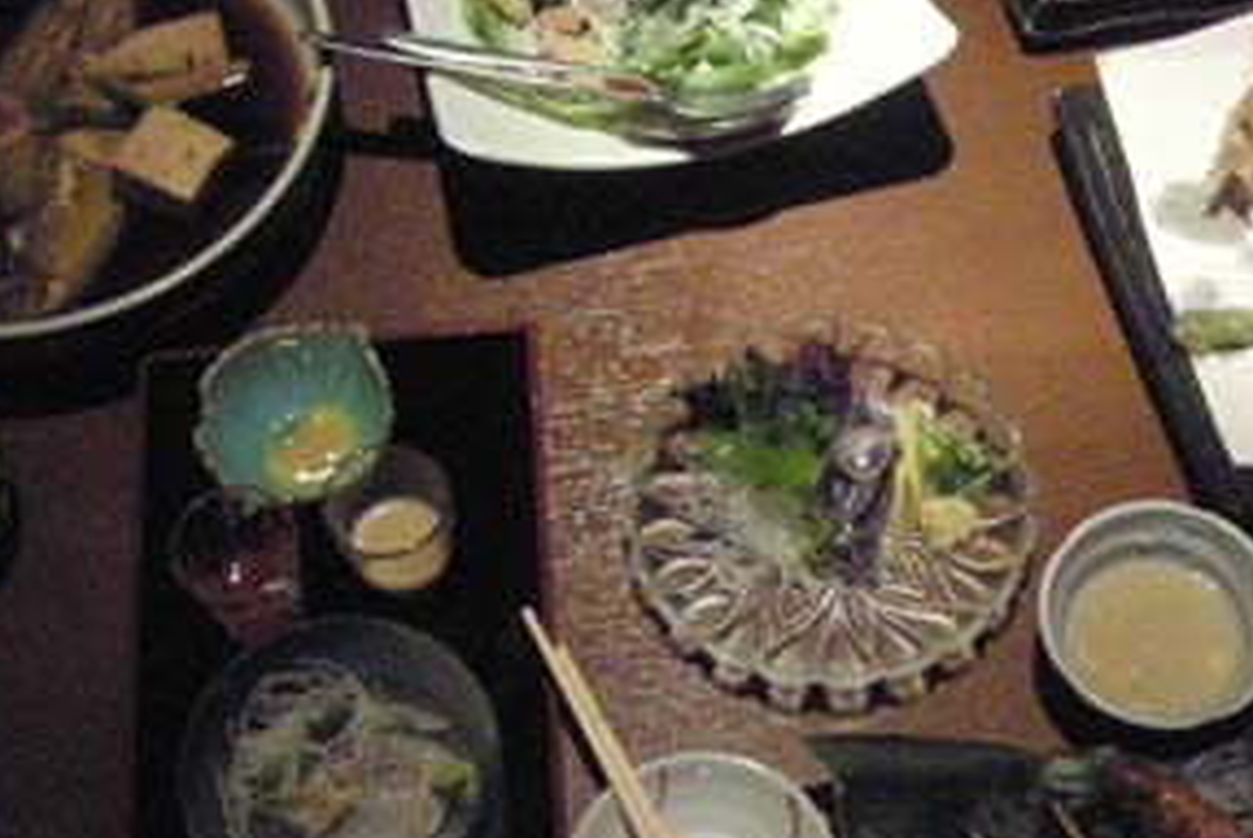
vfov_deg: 22.3
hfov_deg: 32.5
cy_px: 469
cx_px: 856
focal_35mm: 61
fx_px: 2125
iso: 1600
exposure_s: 1/46.1
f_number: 2.8
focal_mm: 5.7
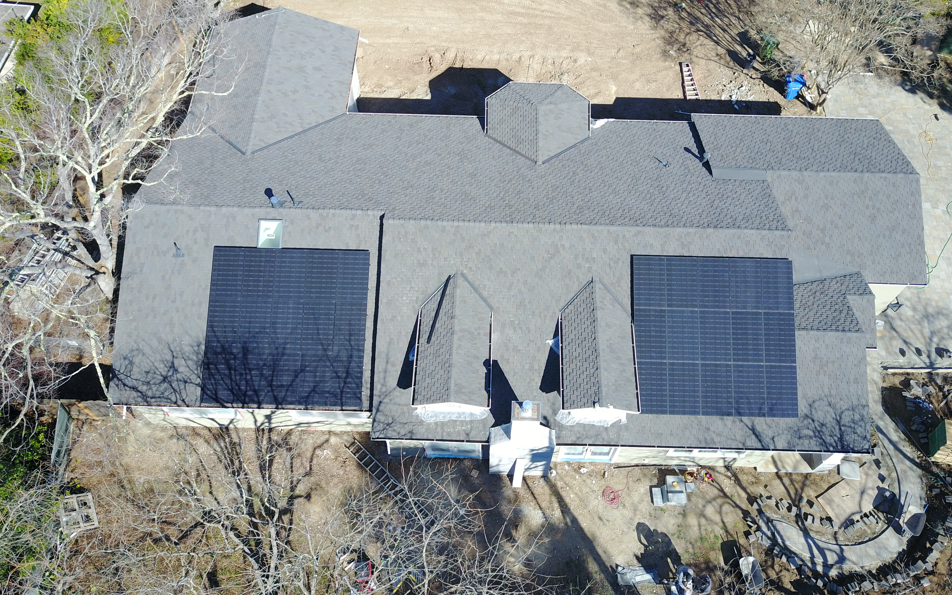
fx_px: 778
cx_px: 492
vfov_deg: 41.7
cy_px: 245
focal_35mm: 30
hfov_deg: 62.9
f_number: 2.2
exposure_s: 1/499
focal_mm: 4.73
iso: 100
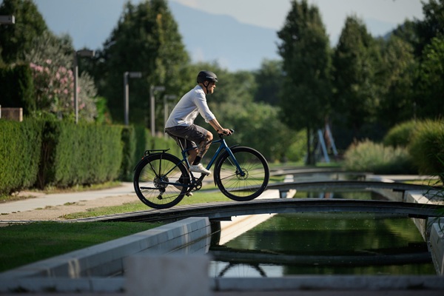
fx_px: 2466
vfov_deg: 6.9
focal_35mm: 200
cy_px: 148
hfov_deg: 10.3
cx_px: 222
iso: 200
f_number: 2.8
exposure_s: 1/6400
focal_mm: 200
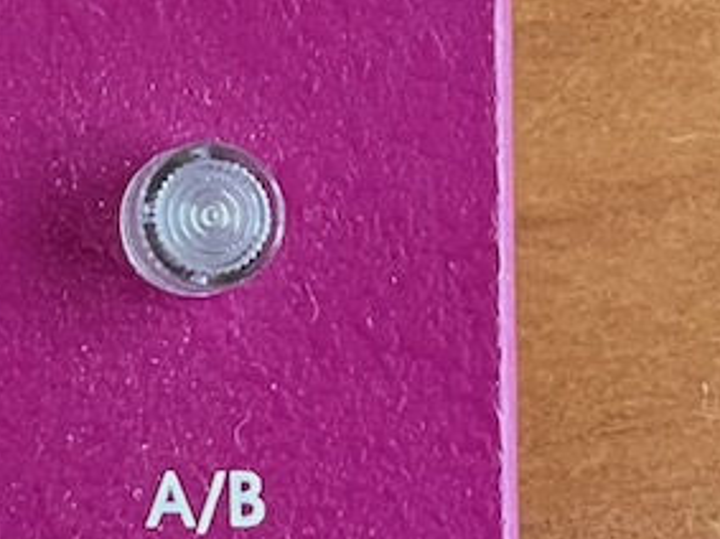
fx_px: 5510
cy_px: -117
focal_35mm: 265
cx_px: -448
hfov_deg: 7.3
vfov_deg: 5.6
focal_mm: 6
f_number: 2
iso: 200
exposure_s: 1/86
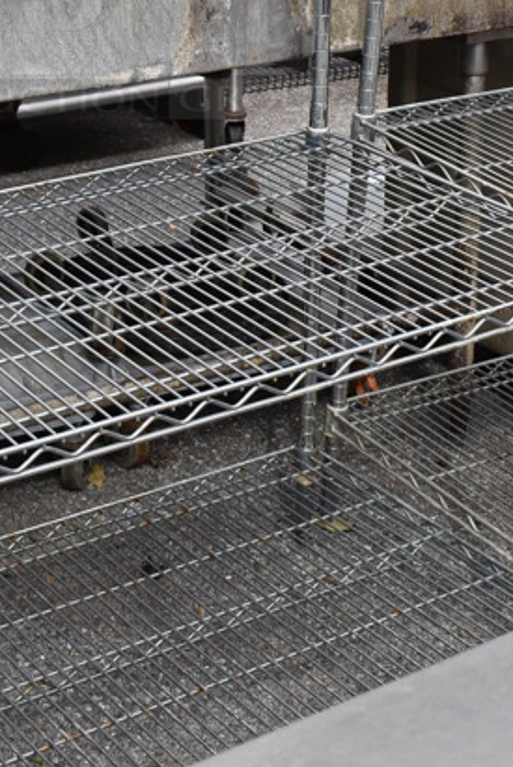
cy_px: 21
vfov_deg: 24.3
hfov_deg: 17.0
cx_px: 147
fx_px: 1706
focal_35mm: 80
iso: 200
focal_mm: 24
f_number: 7.1
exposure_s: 1/320
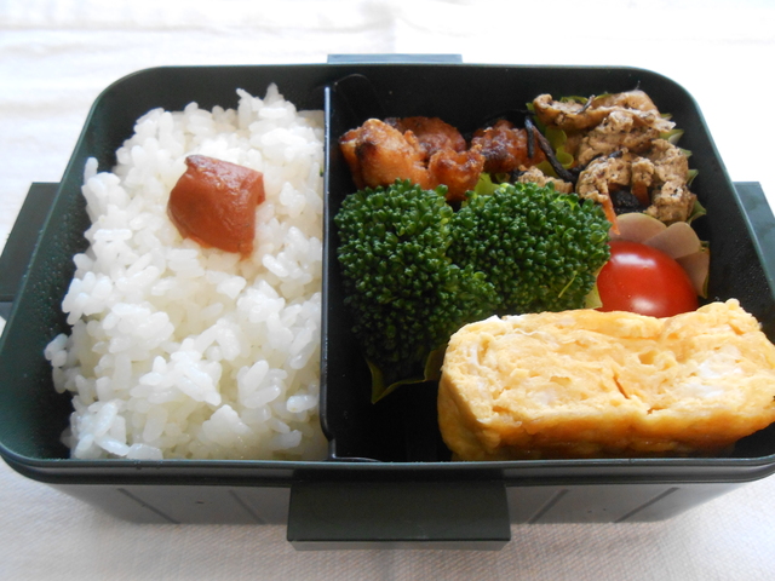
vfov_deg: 53.1
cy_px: 290
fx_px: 582
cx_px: 388
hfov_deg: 67.3
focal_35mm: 26
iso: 400
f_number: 3.5
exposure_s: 1/30
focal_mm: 4.6
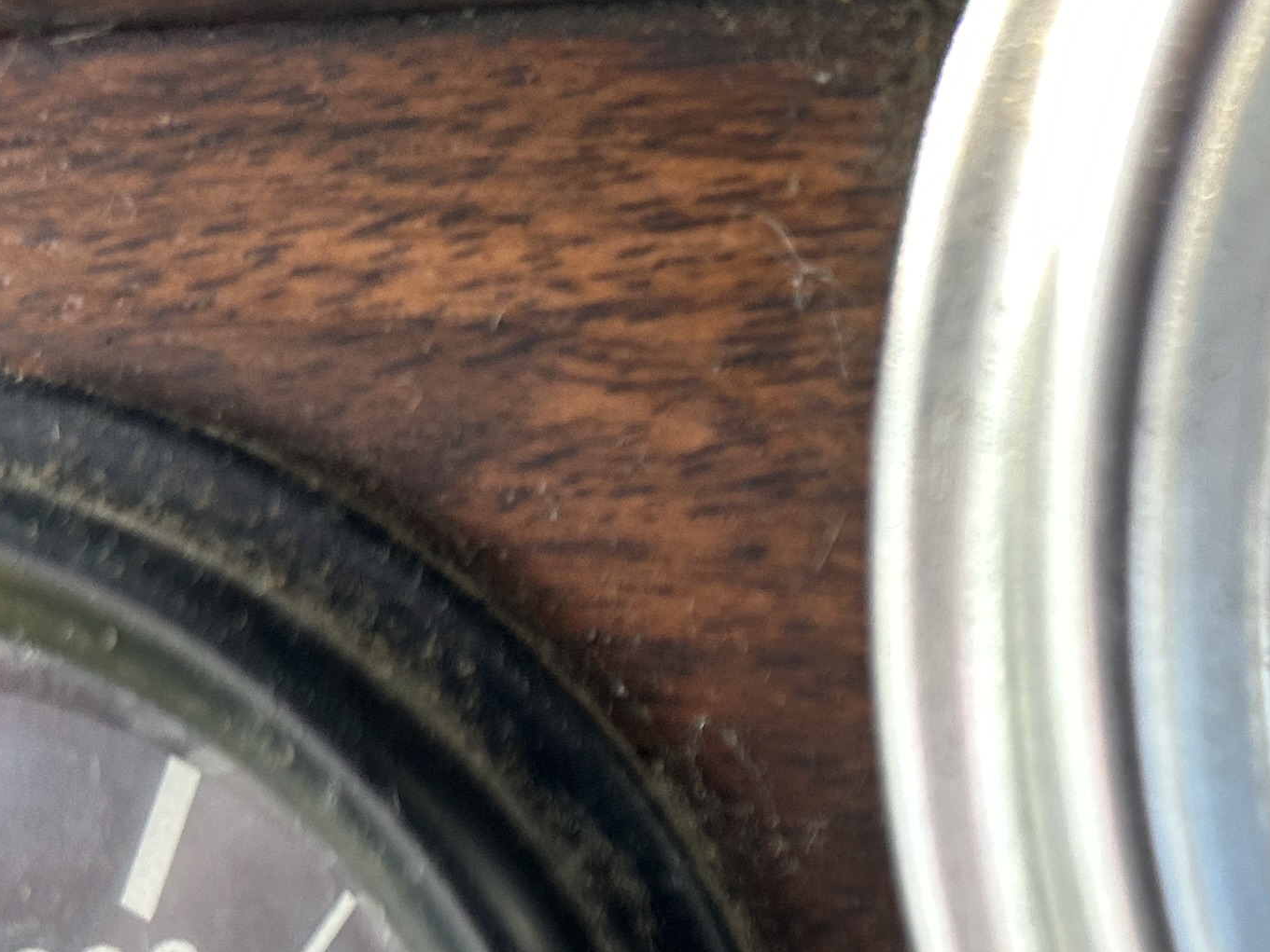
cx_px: 1144
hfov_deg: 24.6
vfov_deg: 18.6
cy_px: 984
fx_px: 2825
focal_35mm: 77
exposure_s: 1/121
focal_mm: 5.7
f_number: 1.5
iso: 125
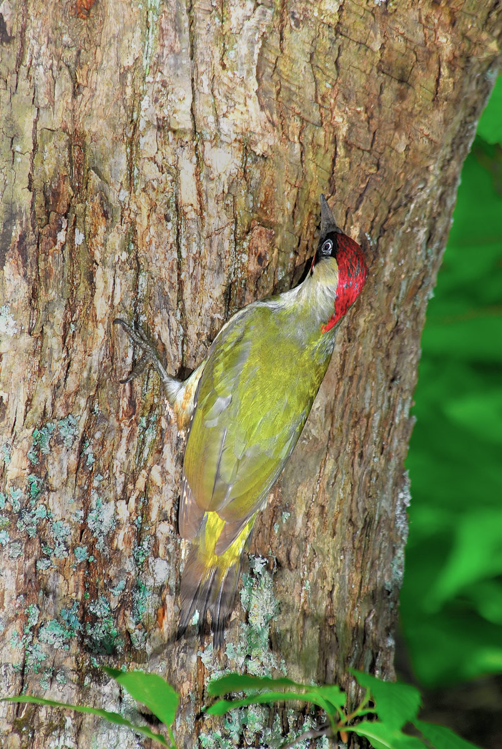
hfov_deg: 2.3
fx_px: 12506
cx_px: 251
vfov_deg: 3.4
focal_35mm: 600
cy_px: 374
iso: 100
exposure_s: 1/250
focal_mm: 400
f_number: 8
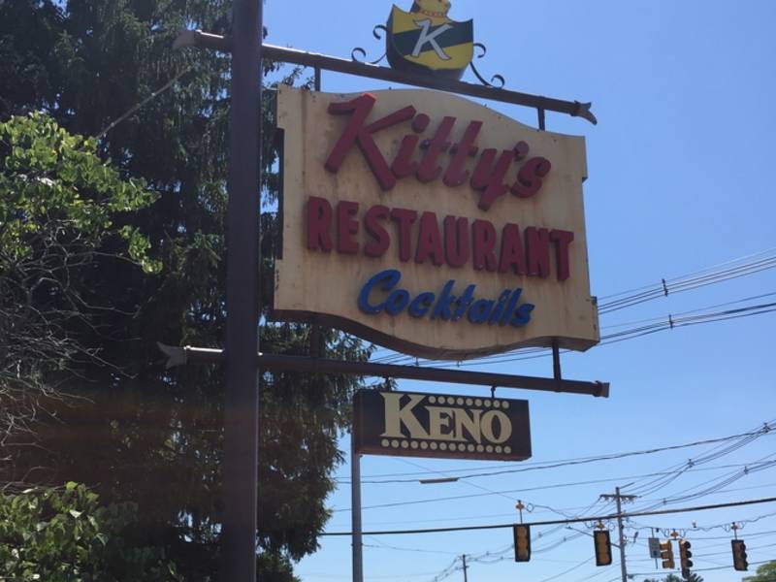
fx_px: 650
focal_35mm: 29
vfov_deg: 48.2
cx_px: 388
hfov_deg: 61.7
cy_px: 291
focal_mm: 4.15
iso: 32
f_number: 2.2
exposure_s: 1/1980
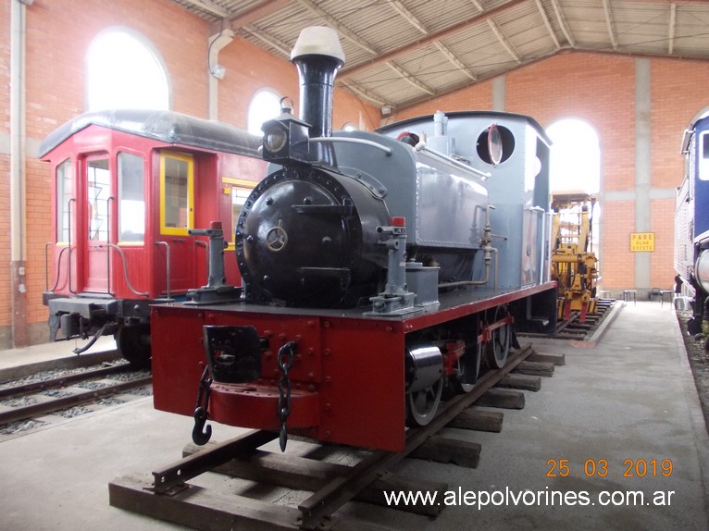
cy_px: 266
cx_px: 354
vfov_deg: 49.7
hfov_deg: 63.5
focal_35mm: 28
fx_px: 573
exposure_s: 1/25
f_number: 2.7
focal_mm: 4
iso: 140
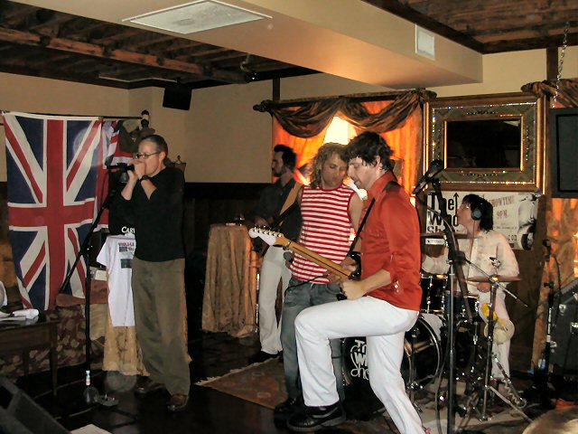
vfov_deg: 38.7
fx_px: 618
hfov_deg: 50.1
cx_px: 289
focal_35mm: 37
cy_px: 217
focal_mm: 5.6
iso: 200
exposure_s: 1/59.9
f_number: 2.7
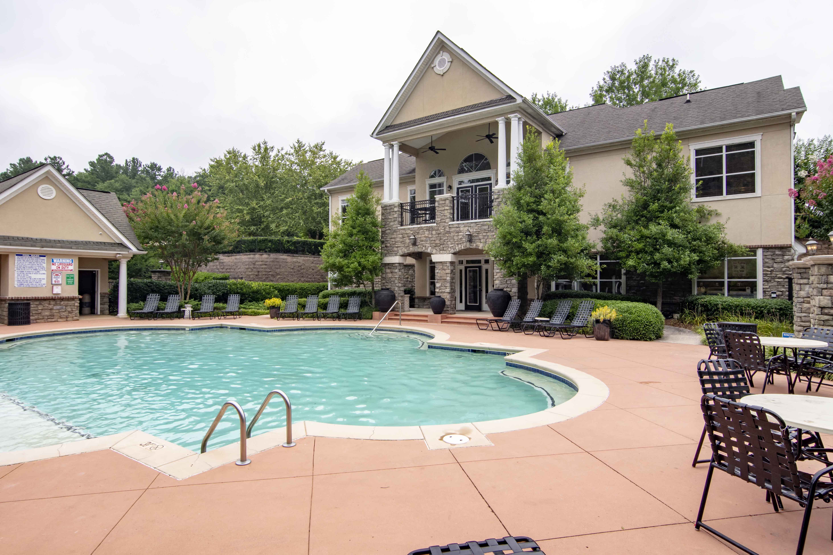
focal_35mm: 18
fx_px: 416
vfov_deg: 67.4
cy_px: 278
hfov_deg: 90.0
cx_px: 416
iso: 320
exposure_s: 1/200
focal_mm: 12
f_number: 8
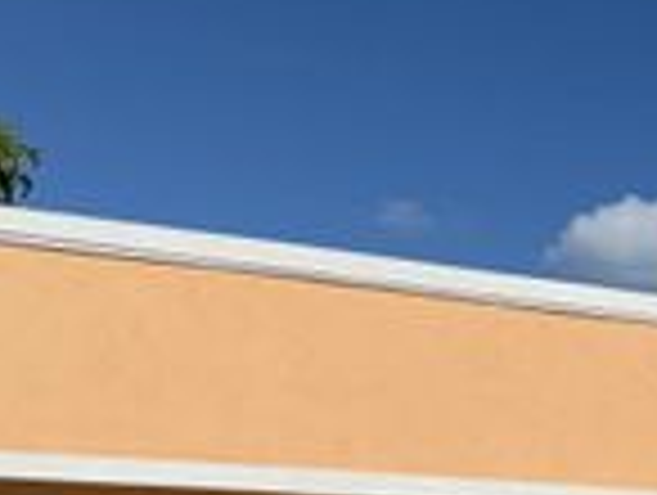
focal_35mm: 82
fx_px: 1559
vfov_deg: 17.4
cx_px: 828
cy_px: 560
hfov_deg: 21.7
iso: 80
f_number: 1.78
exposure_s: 1/14286
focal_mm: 6.76
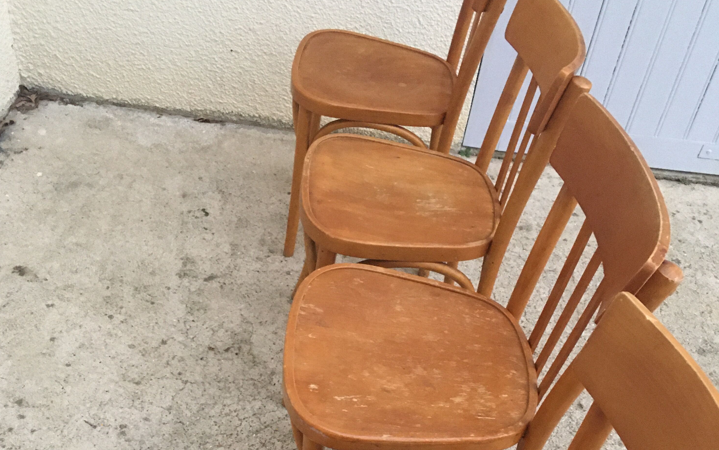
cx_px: 354
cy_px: 353
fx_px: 823
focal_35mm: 42
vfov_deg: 29.9
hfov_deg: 47.2
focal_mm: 4.15
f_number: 2.2
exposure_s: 1/17
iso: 250
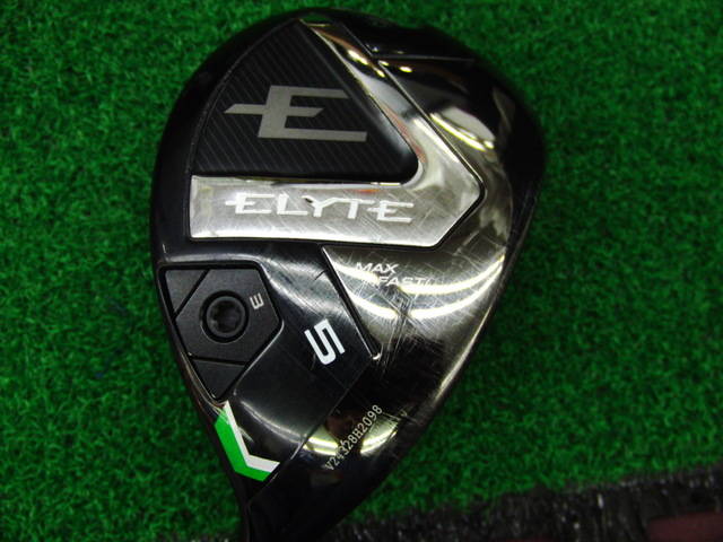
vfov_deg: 38.7
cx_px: 362
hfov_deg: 50.1
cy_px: 271
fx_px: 773
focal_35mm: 37
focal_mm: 6.42
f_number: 3.6
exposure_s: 1/80
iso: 320
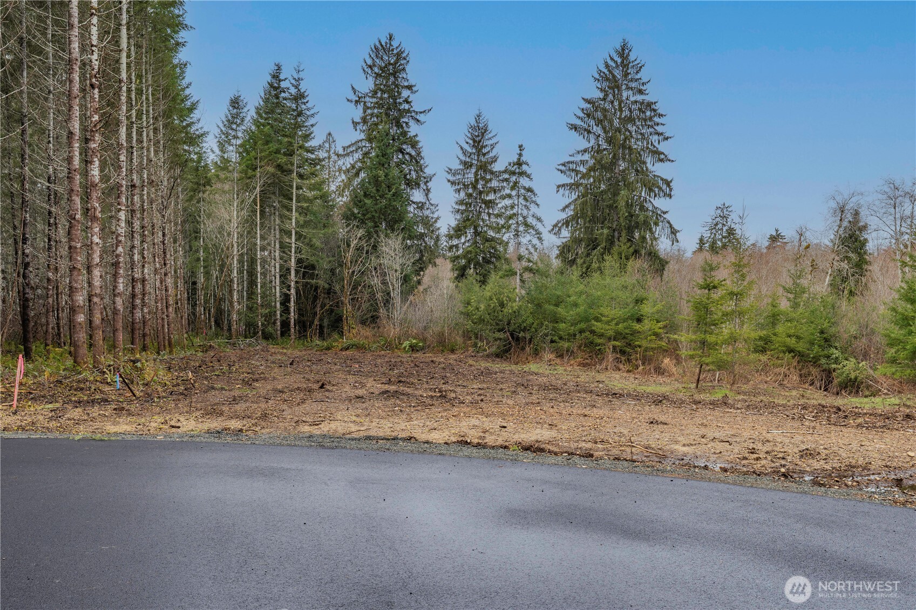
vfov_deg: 40.0
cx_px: 458
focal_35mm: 33
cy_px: 305
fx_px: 840
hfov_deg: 57.2
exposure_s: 1/100
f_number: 6.3
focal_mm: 22
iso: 100
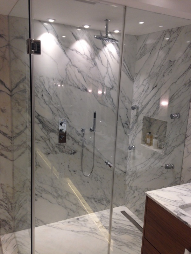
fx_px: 243
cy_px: 127
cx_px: 96
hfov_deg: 42.9
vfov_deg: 55.4
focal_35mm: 33
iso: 64
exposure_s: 1/40
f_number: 2.4
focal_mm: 4.12
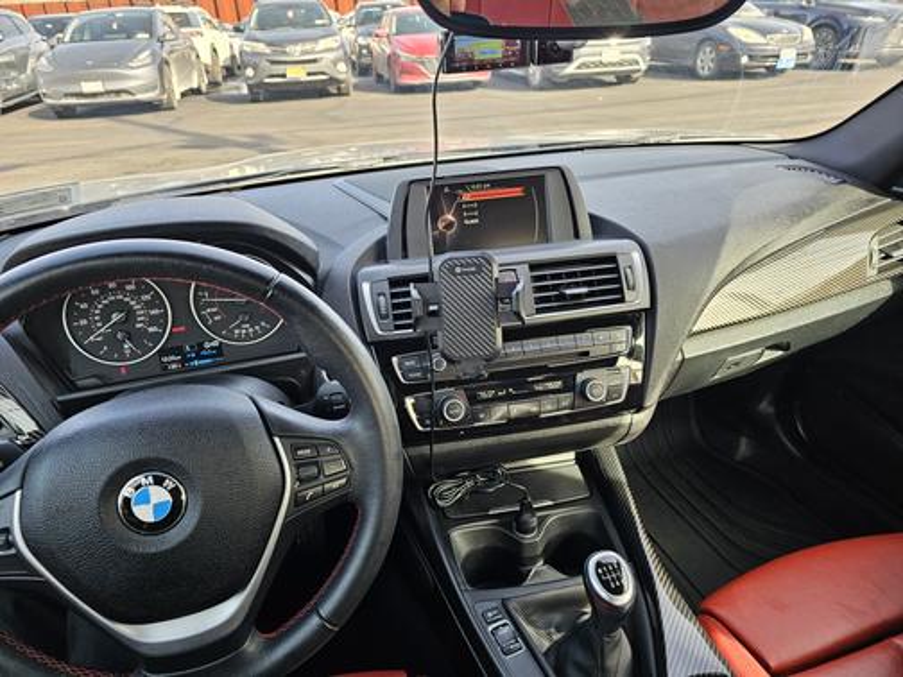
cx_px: 452
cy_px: 338
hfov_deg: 73.9
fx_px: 600
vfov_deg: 58.9
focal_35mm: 23
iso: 64
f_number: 1.7
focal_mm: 6.3
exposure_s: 1/180
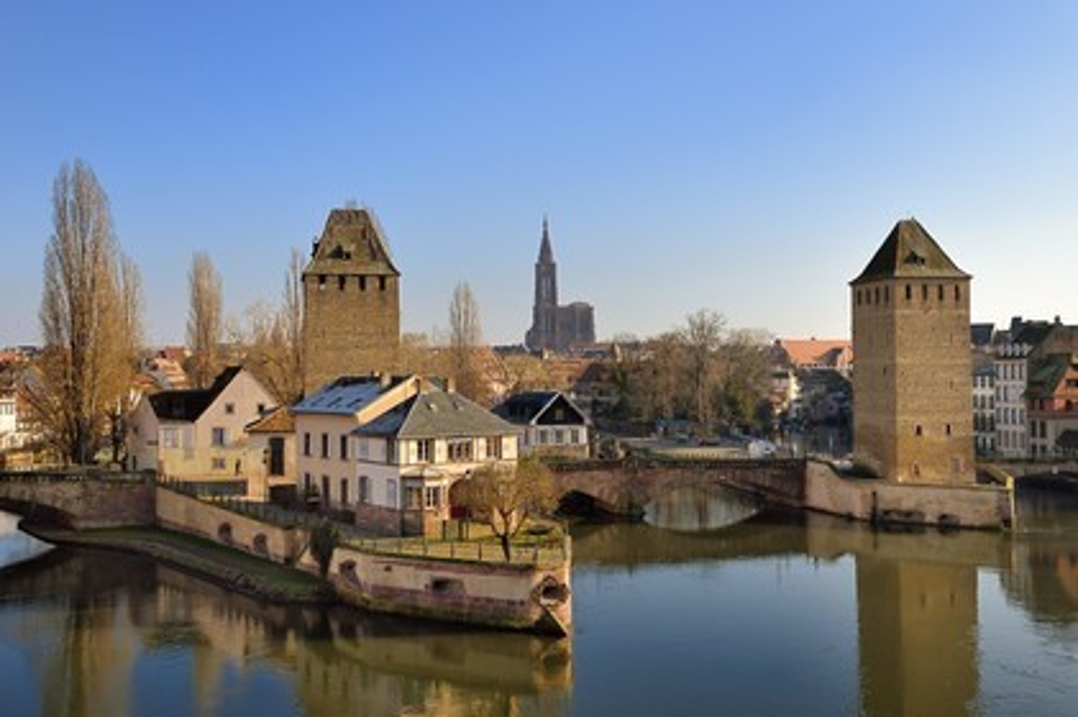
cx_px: 539
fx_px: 1197
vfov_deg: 33.3
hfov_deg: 48.5
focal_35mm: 40
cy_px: 358
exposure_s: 1/400
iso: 200
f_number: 8
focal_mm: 40
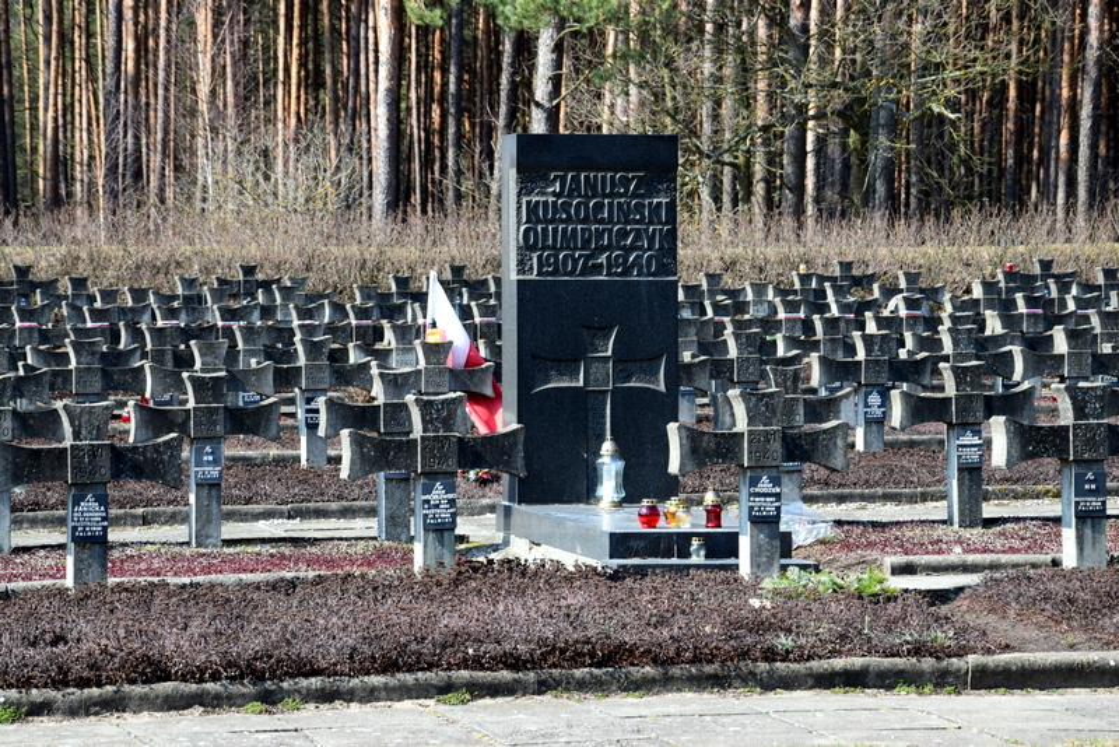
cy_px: 374
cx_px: 560
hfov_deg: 14.9
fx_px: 4291
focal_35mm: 138
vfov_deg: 9.9
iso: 400
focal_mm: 92
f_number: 10
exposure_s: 1/250
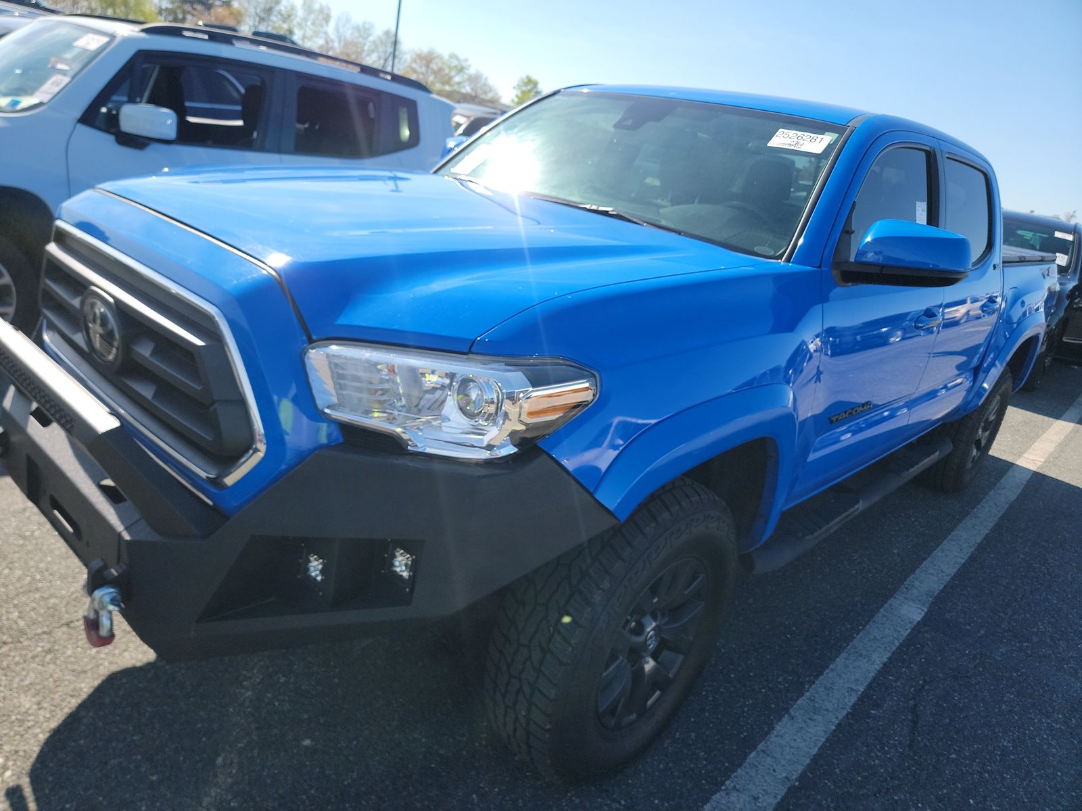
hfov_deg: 71.6
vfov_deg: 56.8
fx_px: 750
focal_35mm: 24
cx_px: 541
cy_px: 406
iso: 50
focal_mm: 6.7
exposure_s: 1/599
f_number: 1.8
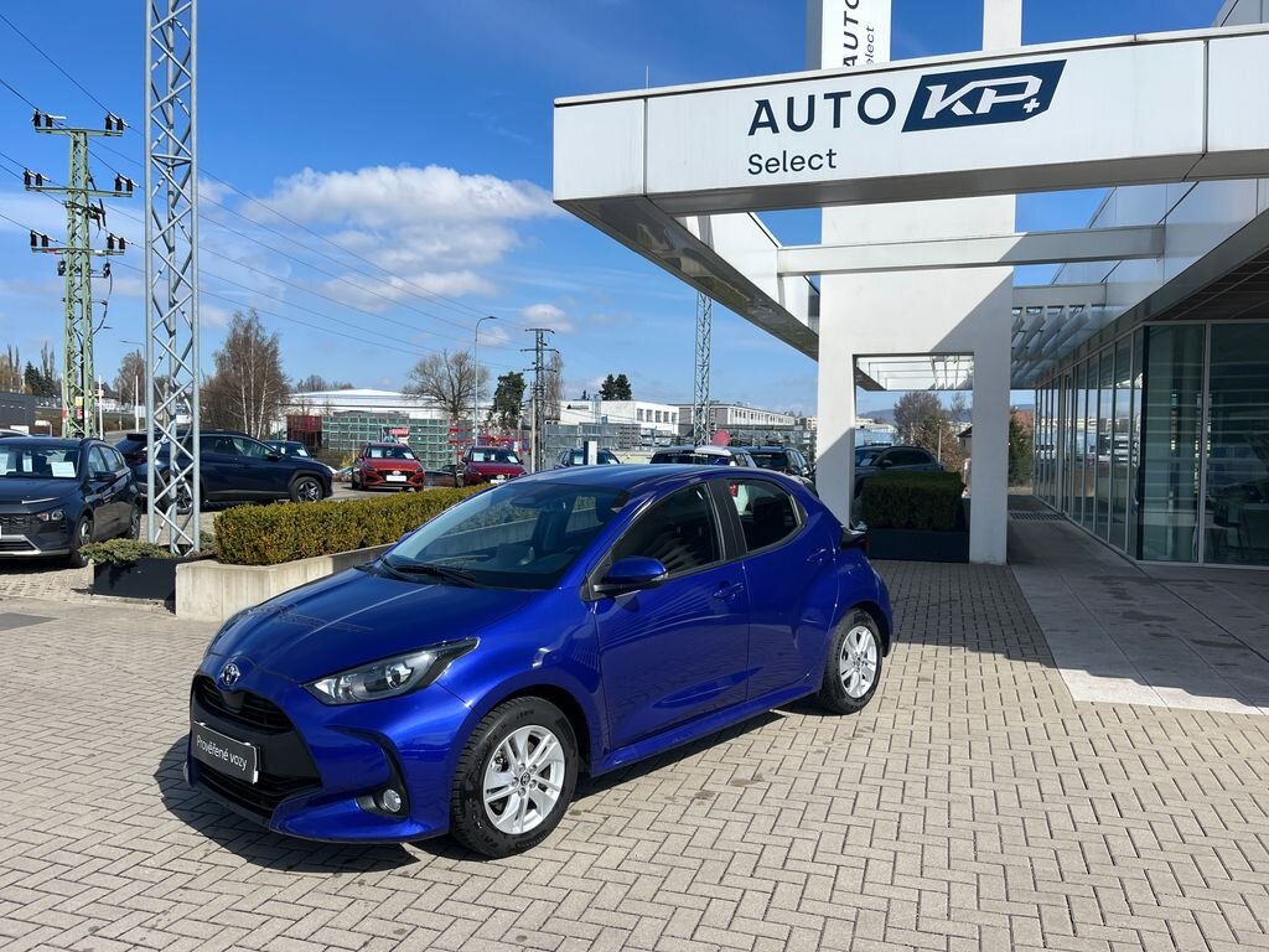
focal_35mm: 26
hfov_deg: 67.3
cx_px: 634
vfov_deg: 53.1
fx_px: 953
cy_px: 476
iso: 50
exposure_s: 1/3876
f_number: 1.6
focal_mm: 5.1
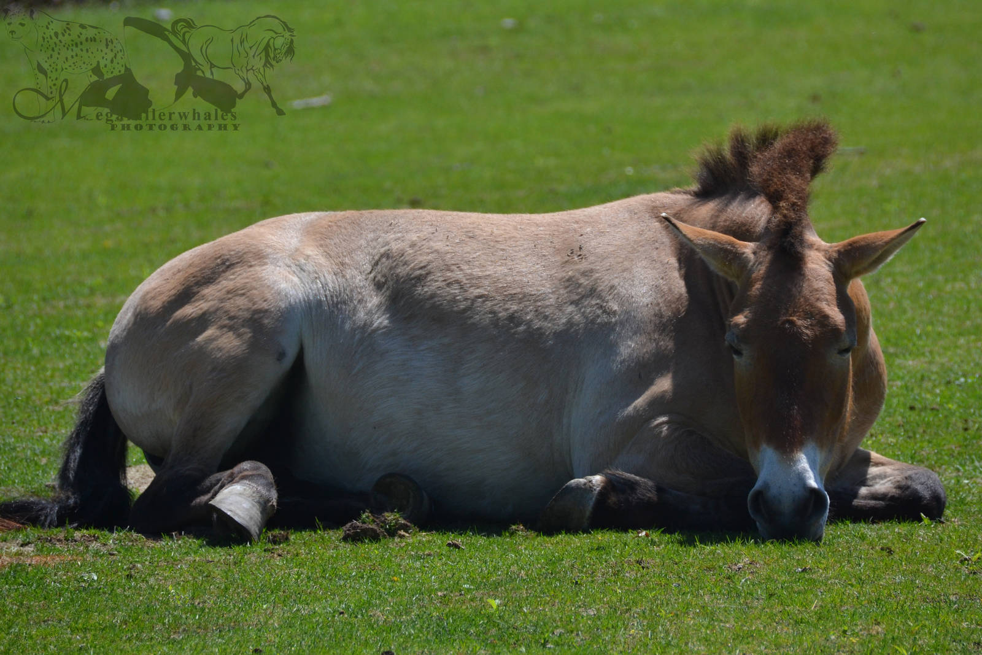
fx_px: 9002
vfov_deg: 4.2
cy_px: 328
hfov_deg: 6.2
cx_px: 491
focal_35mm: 330
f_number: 6.3
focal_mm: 220
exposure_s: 1/1600
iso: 400
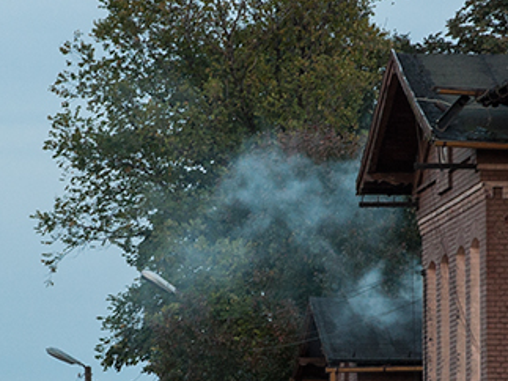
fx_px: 6176
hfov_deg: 4.7
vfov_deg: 3.5
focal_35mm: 421
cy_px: 327
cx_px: 182
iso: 400
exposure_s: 1/20
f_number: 5.6
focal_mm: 92
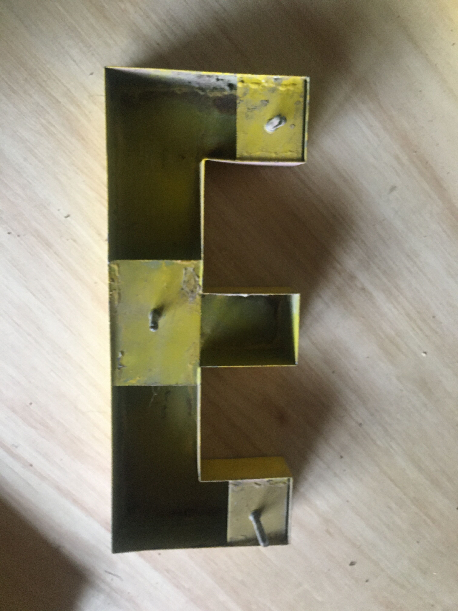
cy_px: 306
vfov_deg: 61.7
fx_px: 512
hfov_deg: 48.2
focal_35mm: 29
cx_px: 229
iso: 160
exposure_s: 1/33
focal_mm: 4.15
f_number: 2.2
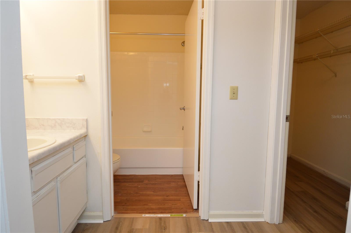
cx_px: 176
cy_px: 116
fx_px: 175
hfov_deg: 90.1
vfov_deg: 67.3
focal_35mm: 18
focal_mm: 12
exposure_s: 1/60
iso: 400
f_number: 4
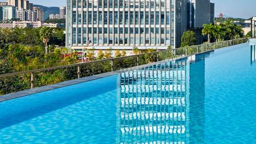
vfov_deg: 21.8
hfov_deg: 31.9
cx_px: 308
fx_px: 367
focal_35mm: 54
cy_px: 17
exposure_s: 1/500
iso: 64
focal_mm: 19
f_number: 11
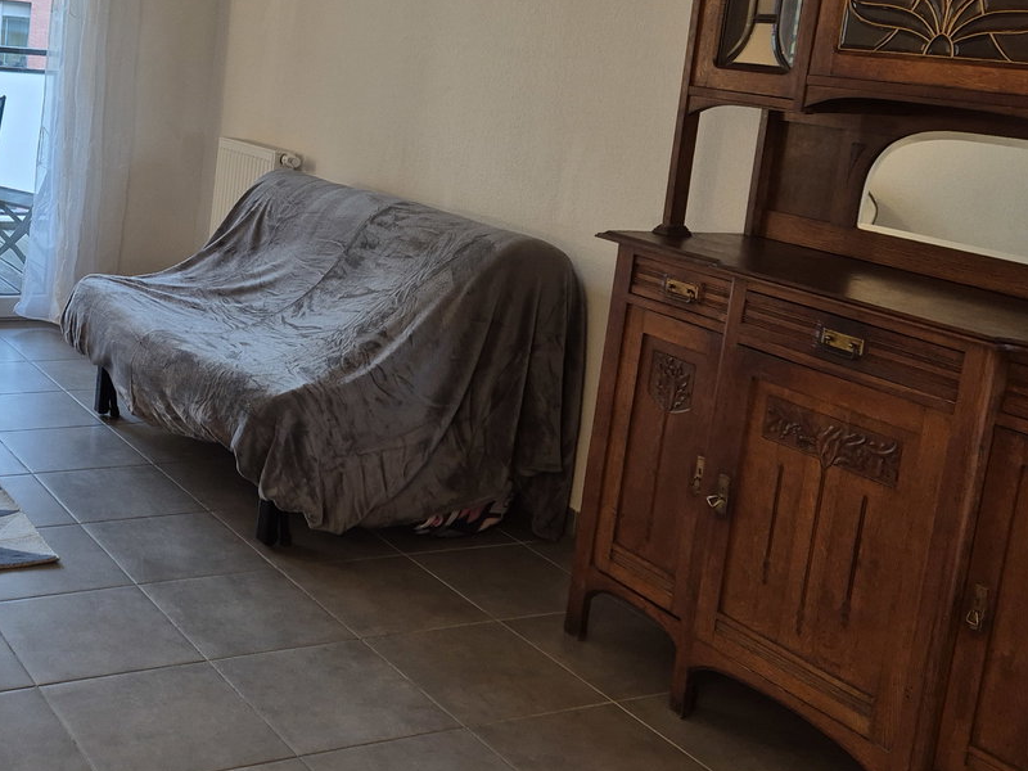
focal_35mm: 46
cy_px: 209
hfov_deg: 39.5
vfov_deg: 31.1
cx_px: 193
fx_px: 1366
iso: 160
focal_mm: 5.4
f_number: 1.8
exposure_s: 1/100
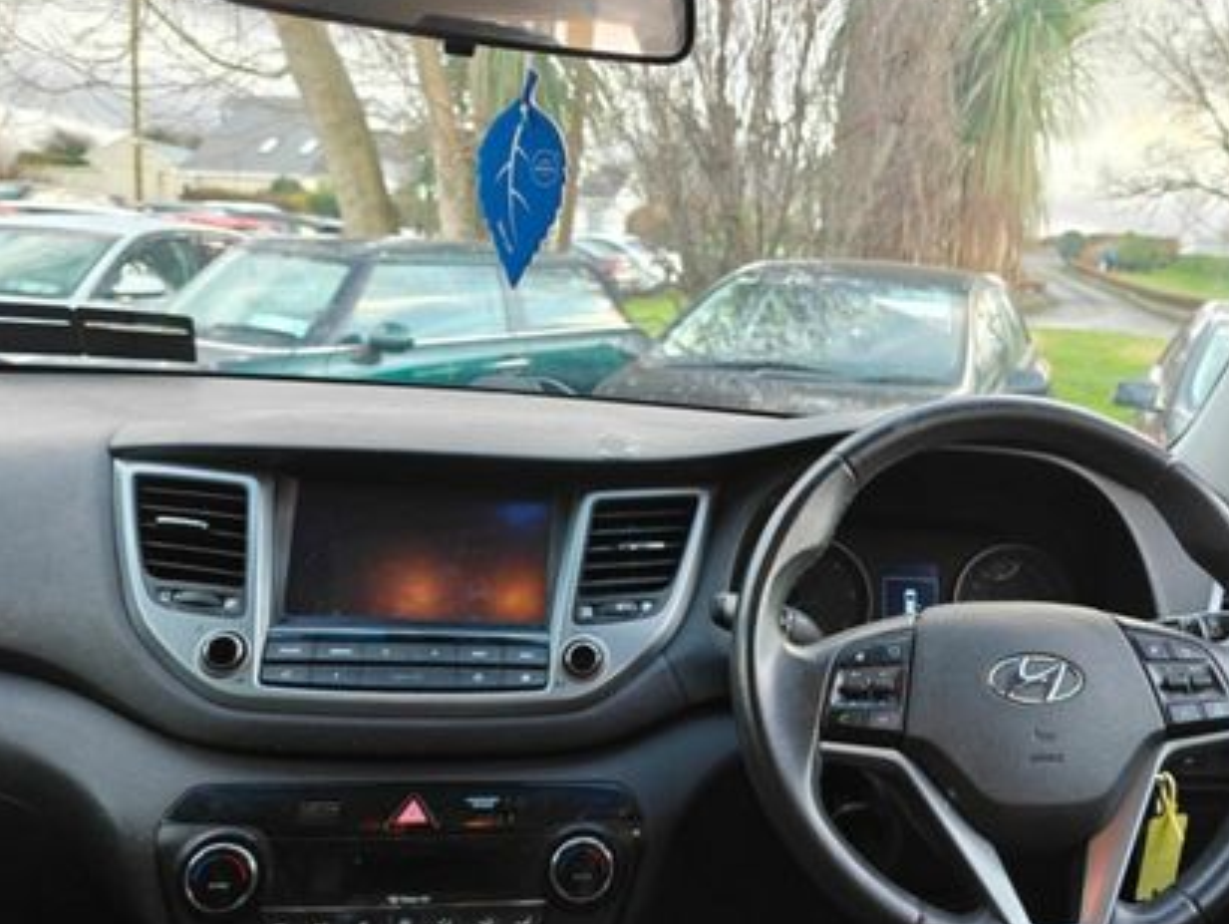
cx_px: 819
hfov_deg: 51.6
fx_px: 1244
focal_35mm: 35
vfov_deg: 40.7
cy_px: 486
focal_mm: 6.06
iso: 500
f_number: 1.7
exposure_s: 1/100
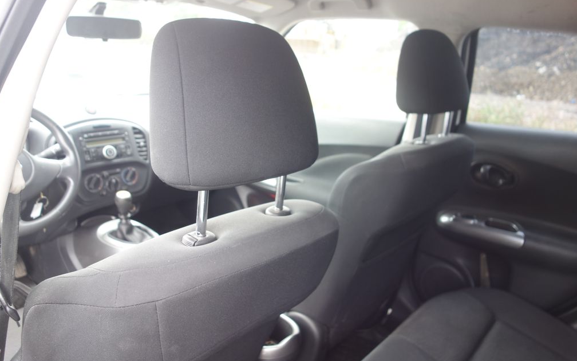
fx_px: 456
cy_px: 180
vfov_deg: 43.1
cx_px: 288
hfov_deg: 64.6
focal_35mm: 29
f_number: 2.2
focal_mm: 10.4
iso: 125
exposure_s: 1/60
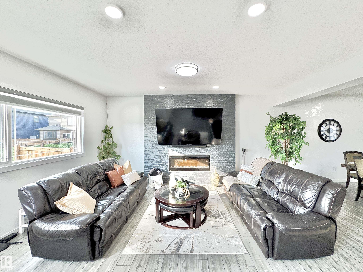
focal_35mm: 14
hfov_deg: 102.1
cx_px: 182
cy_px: 136
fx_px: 147
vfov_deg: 85.7
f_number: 2.2
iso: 100
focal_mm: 2.22
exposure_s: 1/120
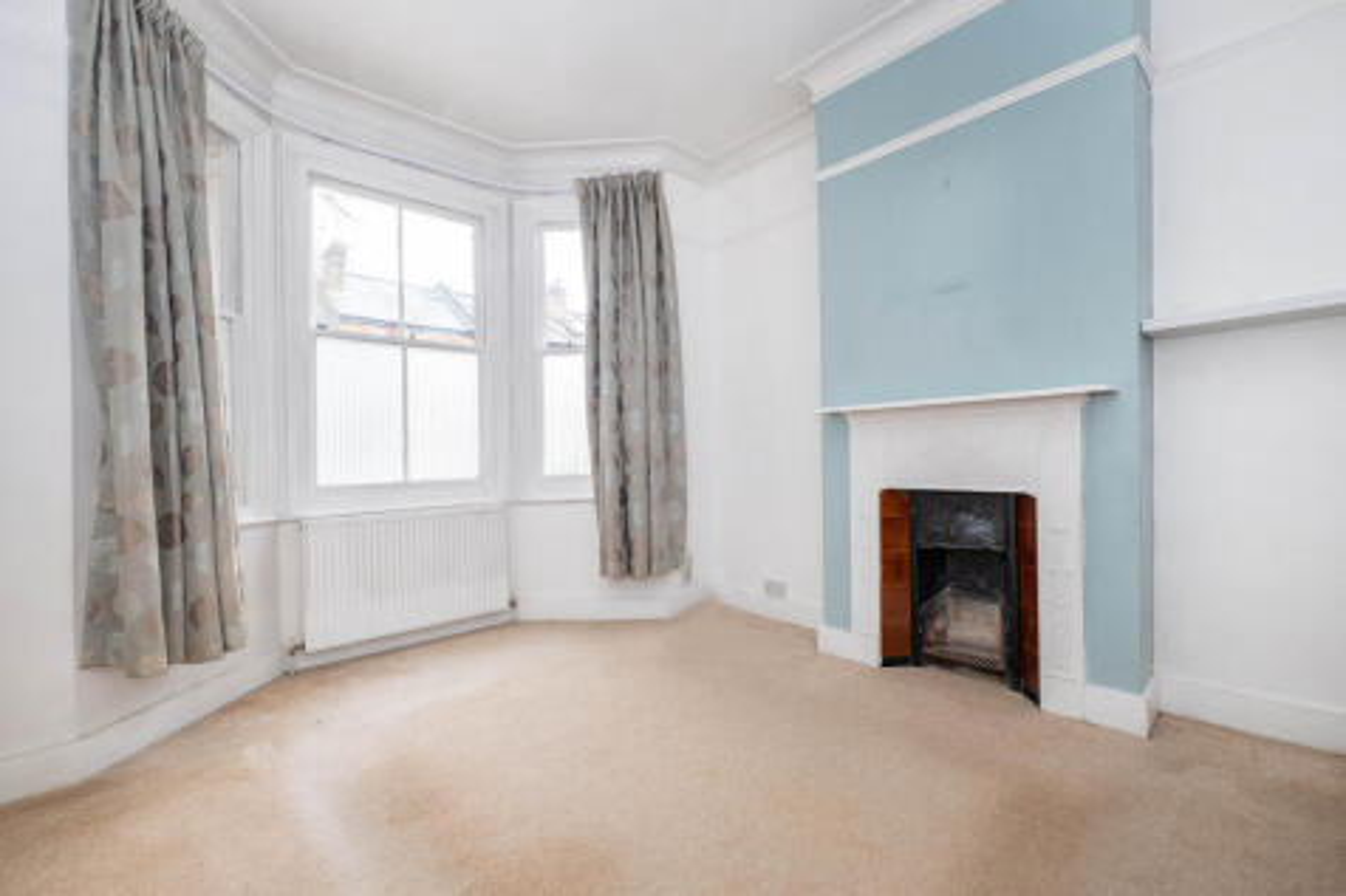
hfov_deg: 100.4
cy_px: 448
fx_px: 561
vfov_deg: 77.3
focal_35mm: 15
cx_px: 673
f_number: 5.6
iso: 400
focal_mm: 10
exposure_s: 1/25
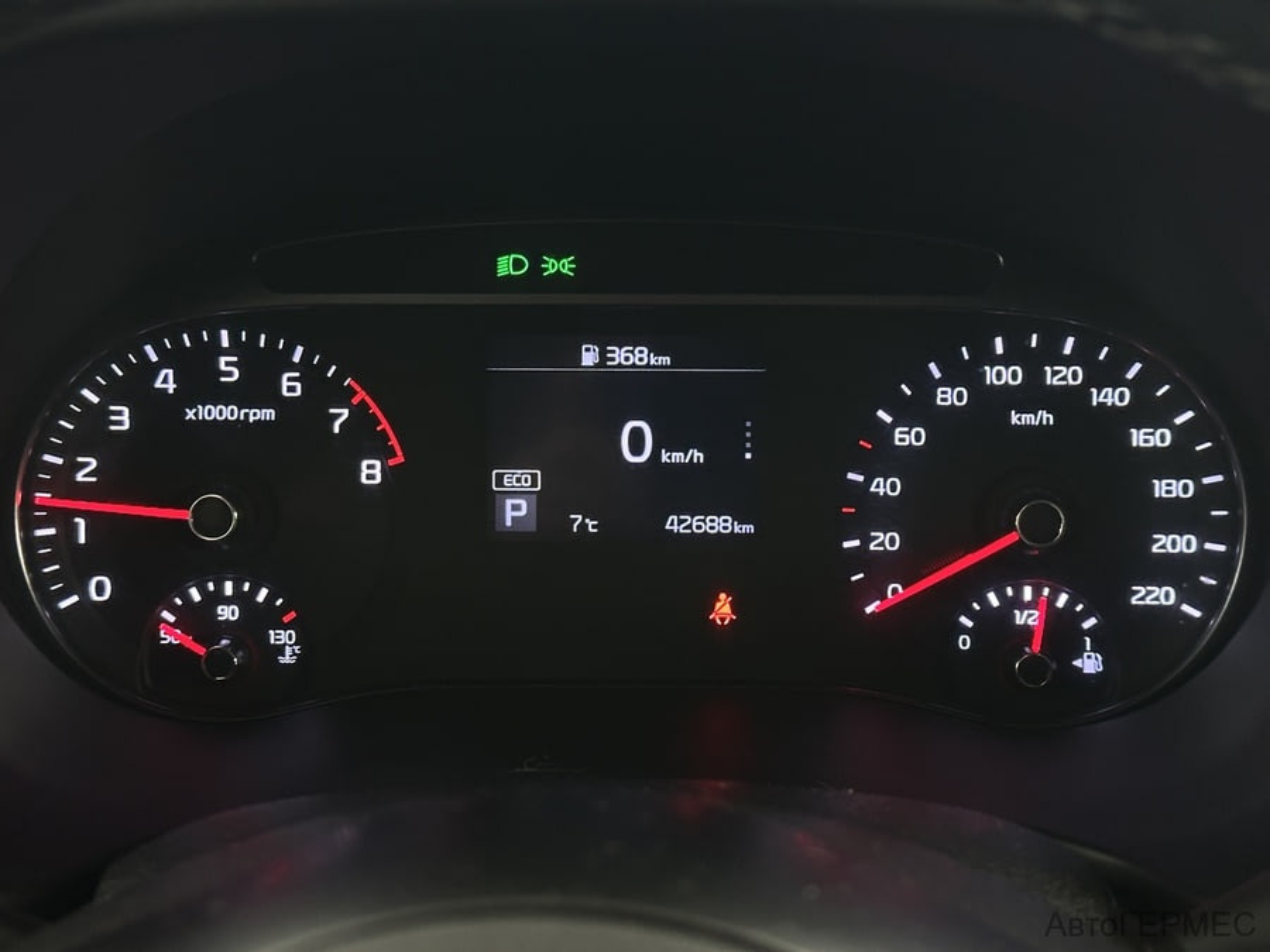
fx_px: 1761
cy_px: 476
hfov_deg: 39.7
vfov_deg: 30.3
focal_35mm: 48
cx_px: 635
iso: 200
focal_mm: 6.86
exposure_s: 1/33
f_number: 1.78
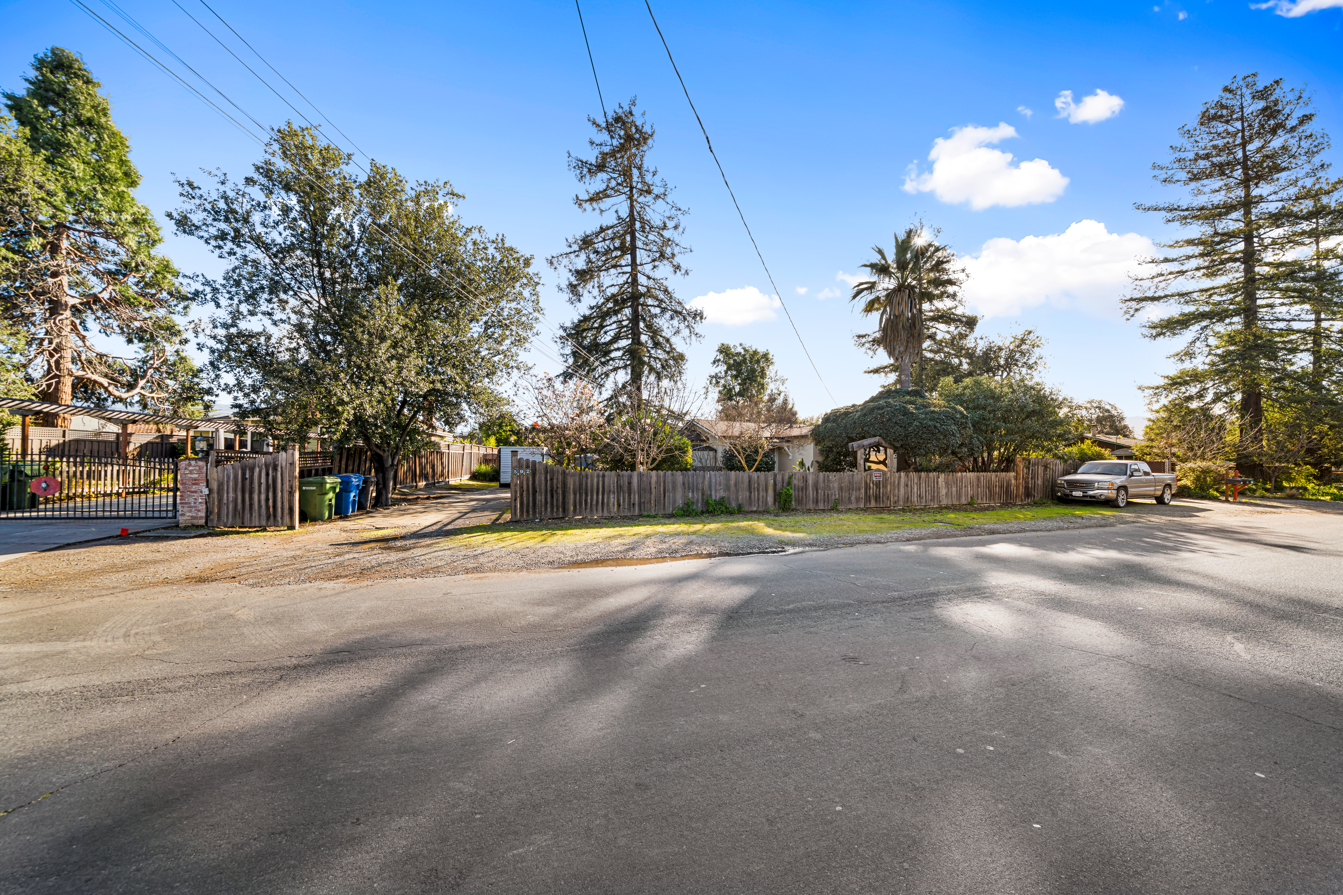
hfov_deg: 112.6
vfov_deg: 90.0
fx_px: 448
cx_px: 672
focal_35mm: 12
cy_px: 448
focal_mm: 12
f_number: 8
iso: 100
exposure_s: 1/20
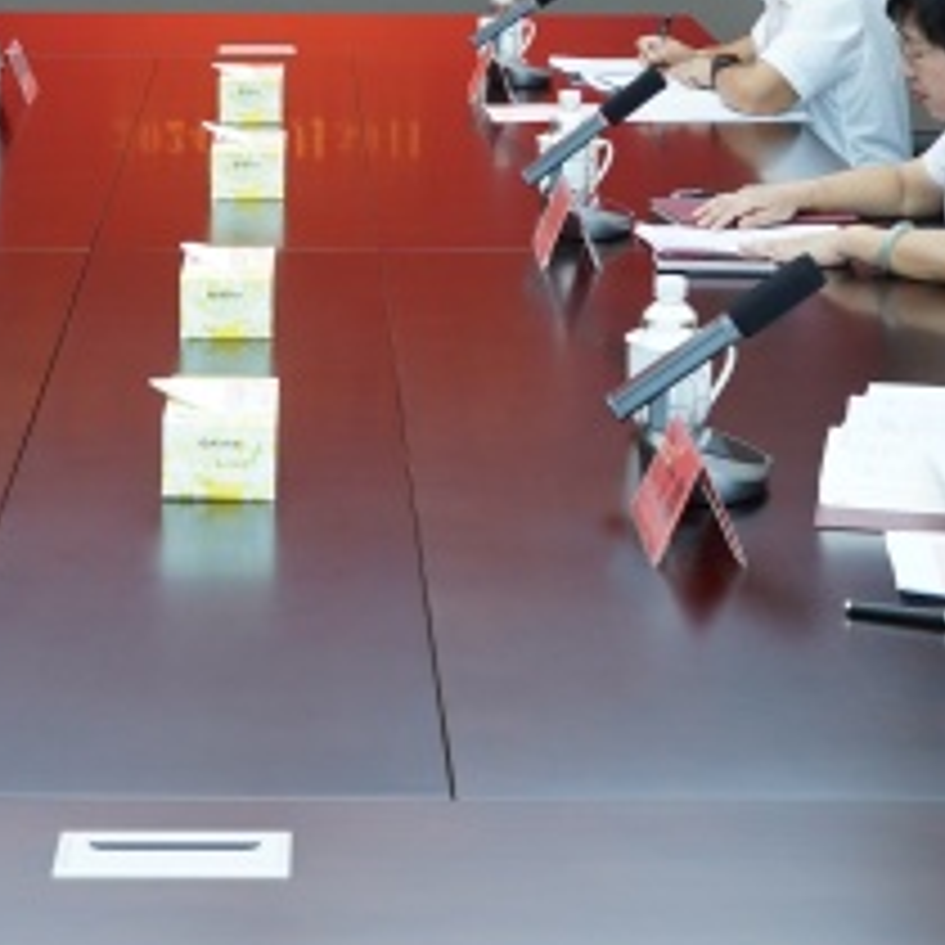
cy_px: -22
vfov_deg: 16.5
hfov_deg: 16.9
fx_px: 3181
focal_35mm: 103
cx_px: 410
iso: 1250
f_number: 8
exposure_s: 1/60
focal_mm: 34
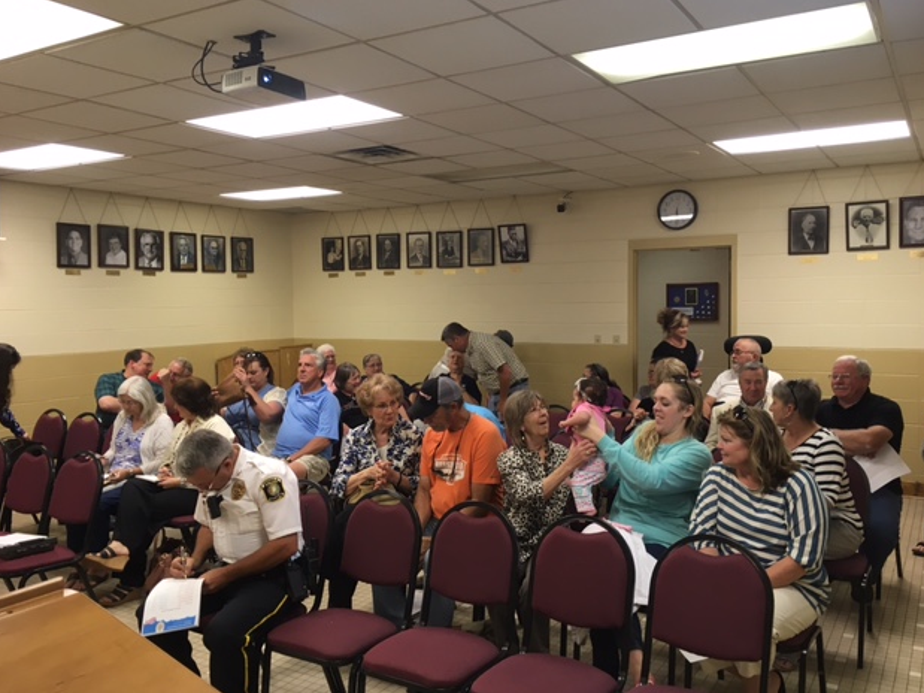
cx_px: 467
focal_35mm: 30
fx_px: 801
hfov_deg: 60.0
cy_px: 346
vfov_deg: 46.8
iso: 50
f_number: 2.2
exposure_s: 1/30
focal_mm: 4.15
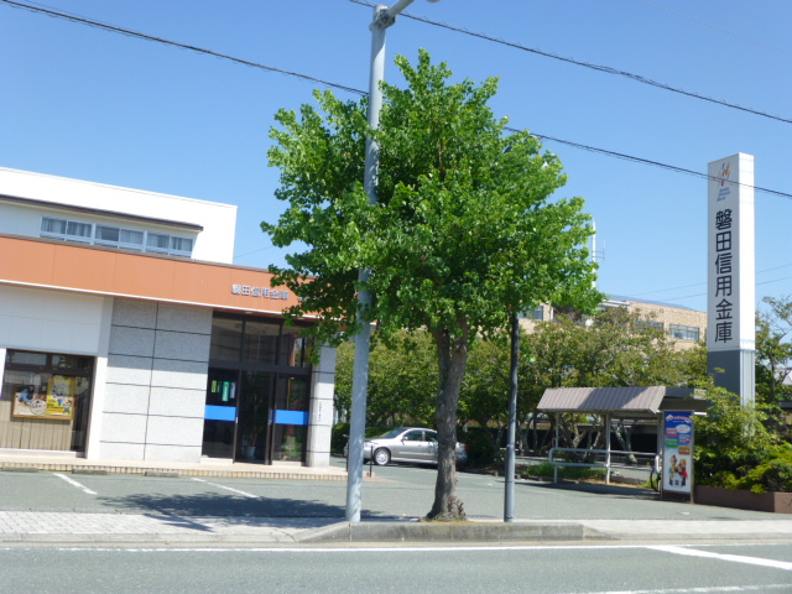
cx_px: 396
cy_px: 297
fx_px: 892
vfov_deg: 36.8
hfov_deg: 47.9
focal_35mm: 39
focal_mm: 6.9
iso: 100
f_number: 3.7
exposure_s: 1/640
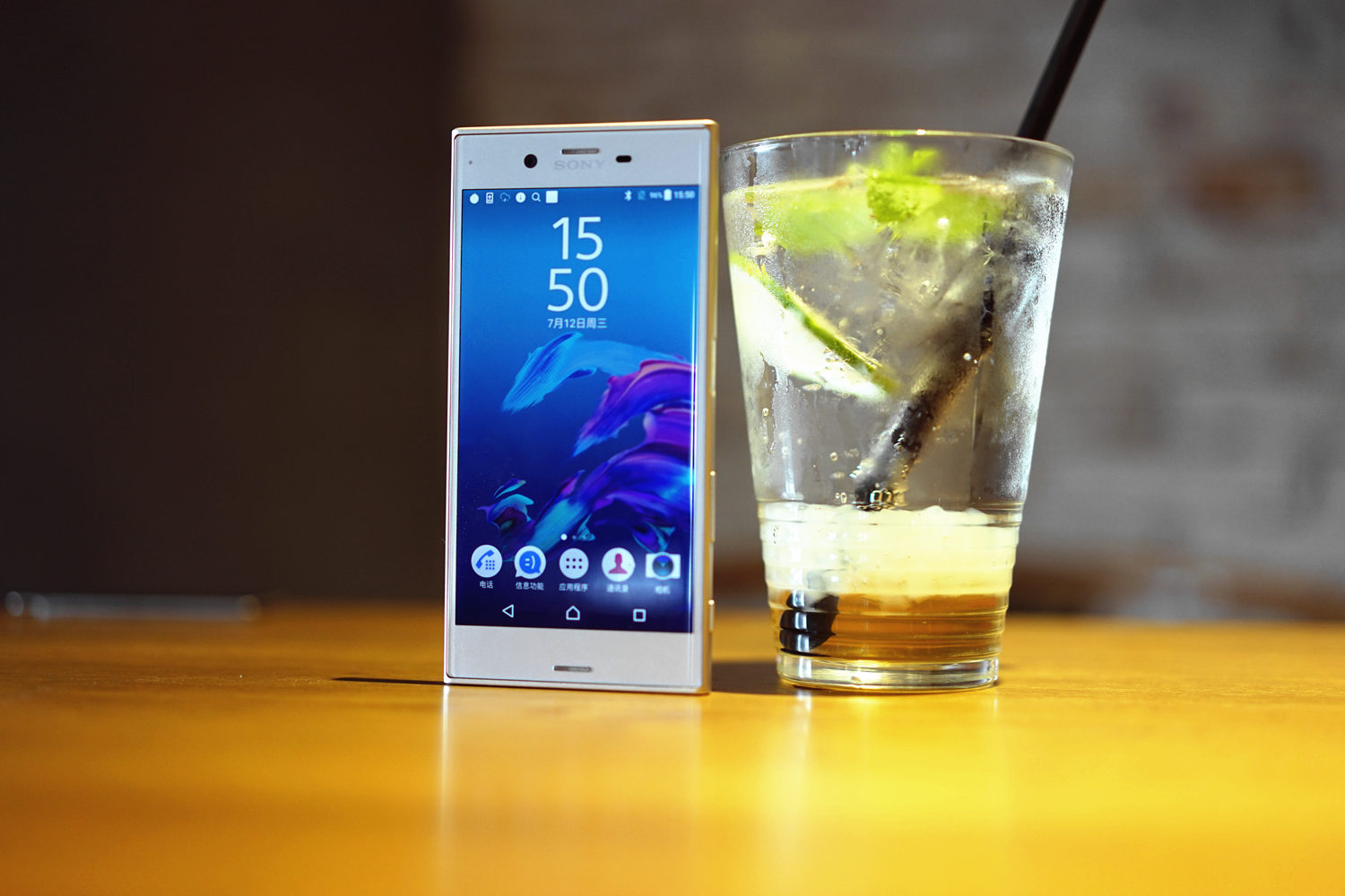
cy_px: 448
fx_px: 2055
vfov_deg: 24.6
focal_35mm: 55
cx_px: 672
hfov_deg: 36.2
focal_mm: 55
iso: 400
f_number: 2
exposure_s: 1/60
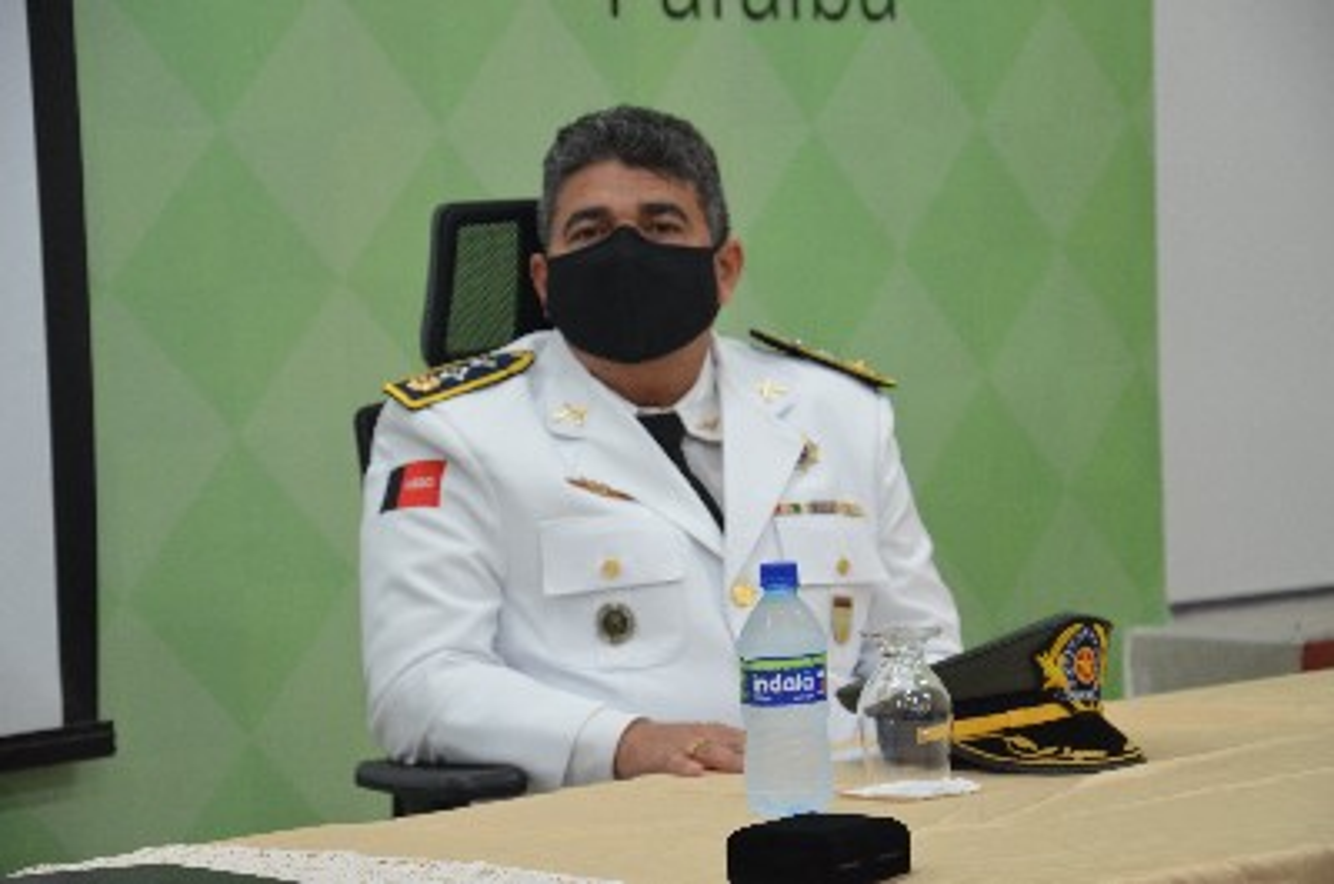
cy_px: 442
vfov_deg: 12.1
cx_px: 667
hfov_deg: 18.2
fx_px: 4160
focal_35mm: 112
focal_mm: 75
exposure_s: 1/30
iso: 800
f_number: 5.3
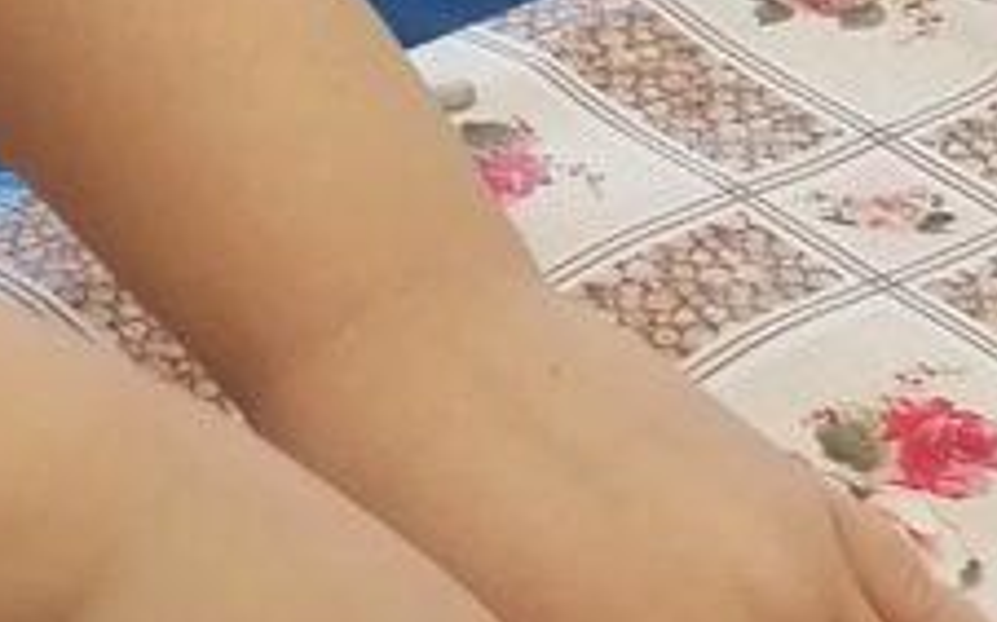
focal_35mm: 203
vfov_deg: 6.3
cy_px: -454
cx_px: -163
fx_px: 5513
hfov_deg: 10.2
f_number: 1.8
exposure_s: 1/50
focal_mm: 4.75
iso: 100
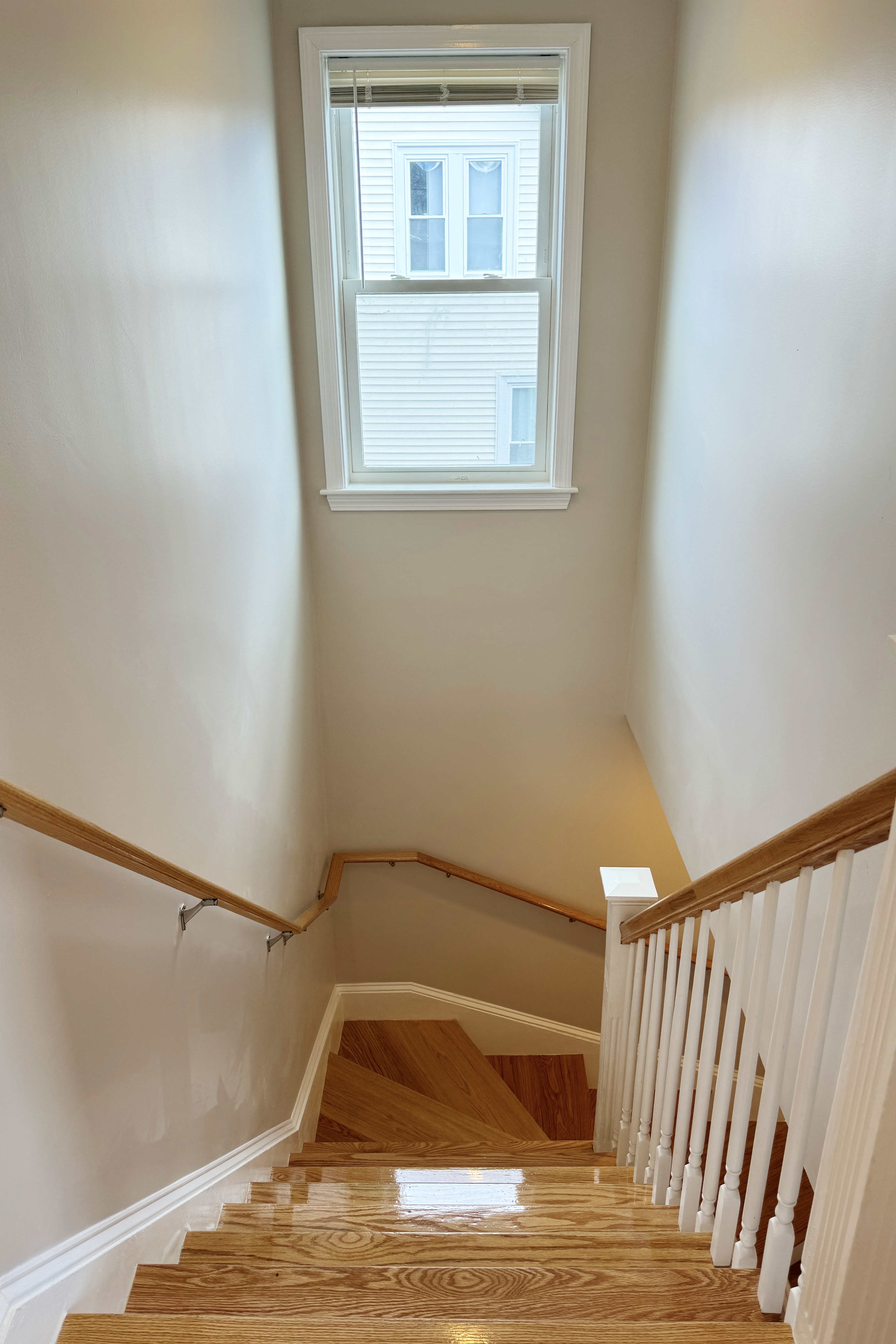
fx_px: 933
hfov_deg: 51.3
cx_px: 453
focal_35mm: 25
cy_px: 672
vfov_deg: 71.5
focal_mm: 6.86
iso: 80
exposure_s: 1/170
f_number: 1.78
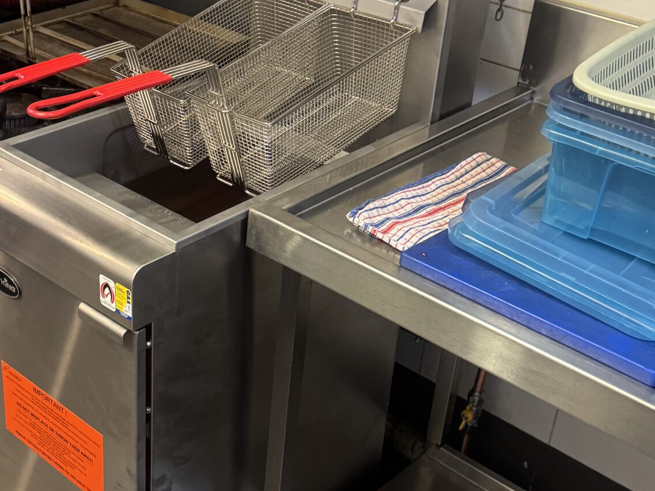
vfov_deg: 27.0
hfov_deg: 35.2
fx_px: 1022
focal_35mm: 54
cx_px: 217
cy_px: 253
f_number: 1.78
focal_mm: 6.76
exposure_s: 1/50
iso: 400
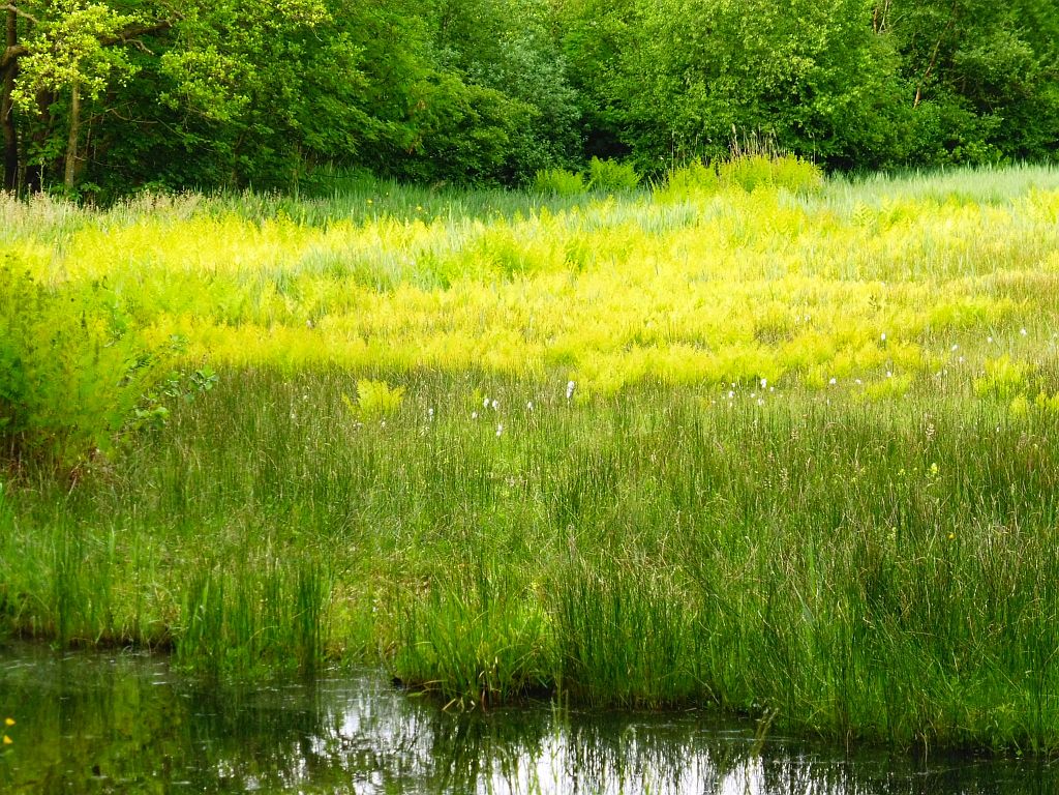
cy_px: 398
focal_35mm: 145
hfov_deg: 13.6
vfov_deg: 10.2
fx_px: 4436
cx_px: 530
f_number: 6.3
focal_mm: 25.9
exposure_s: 1/100
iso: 200
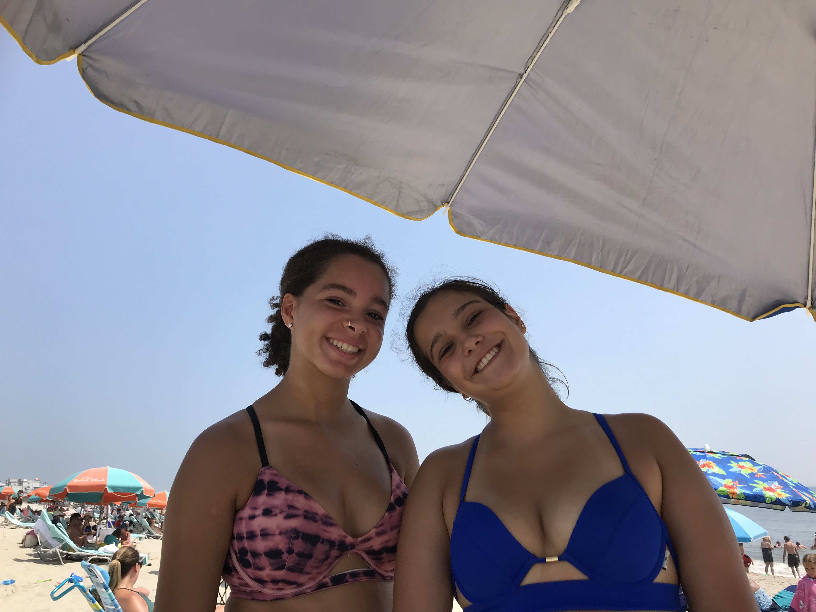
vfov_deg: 49.7
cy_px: 306
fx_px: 660
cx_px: 408
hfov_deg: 63.4
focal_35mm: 28
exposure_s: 1/2336
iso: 20
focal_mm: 3.99
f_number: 1.8
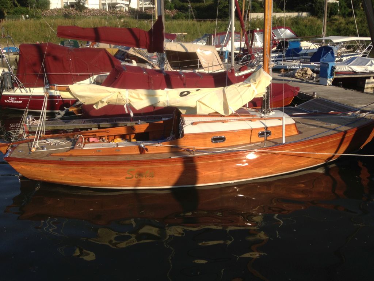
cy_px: 140
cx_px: 187
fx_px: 357
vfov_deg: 42.9
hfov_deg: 55.4
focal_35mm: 33
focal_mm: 4.13
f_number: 2.4
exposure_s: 1/1355
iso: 50
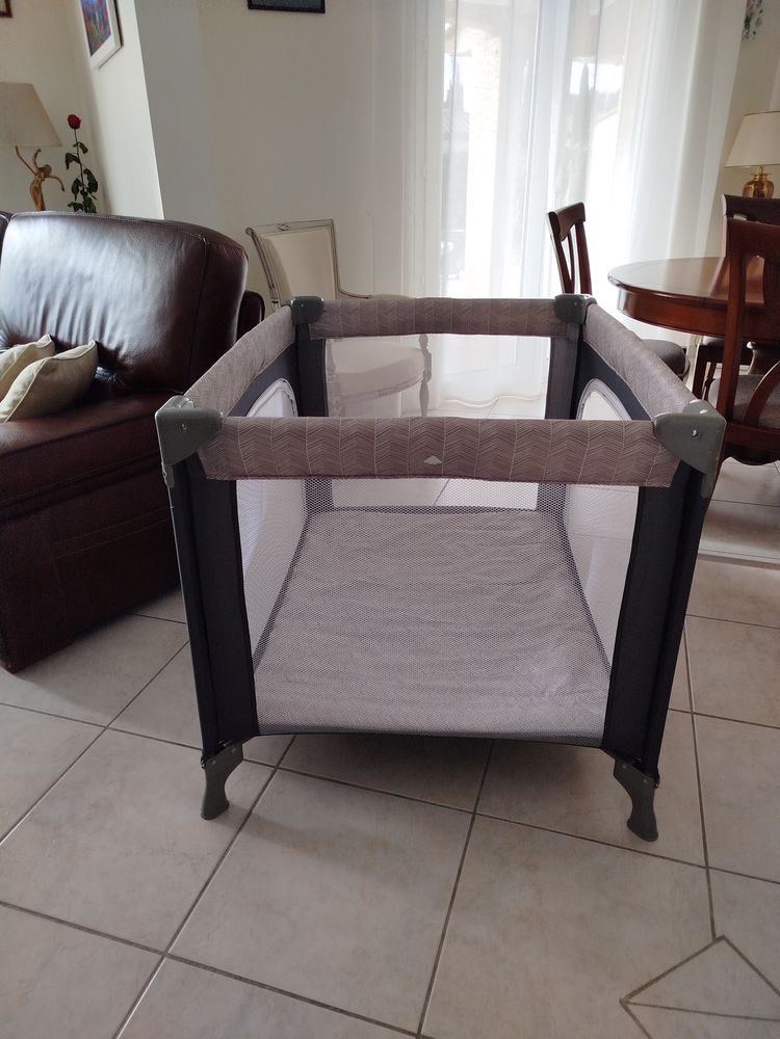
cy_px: 520
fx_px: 721
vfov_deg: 71.6
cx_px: 390
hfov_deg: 56.8
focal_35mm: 24
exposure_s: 1/100
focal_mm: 5.31
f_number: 1.7
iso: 100
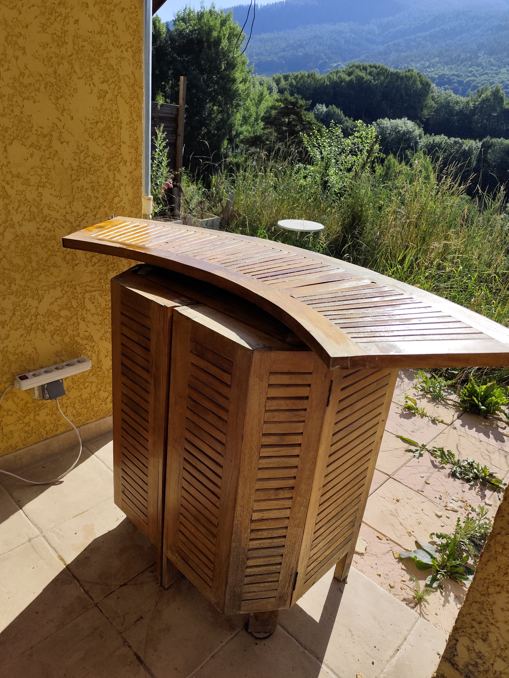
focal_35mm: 23
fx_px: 451
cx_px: 254
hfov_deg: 58.9
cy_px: 339
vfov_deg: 73.9
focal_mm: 6.19
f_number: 1.65
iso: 50
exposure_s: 1/1938
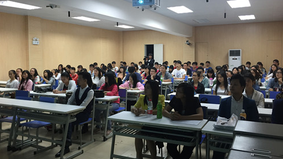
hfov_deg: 61.0
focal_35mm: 32
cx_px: 142
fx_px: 240
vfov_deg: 36.6
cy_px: 67
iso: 100
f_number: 2.2
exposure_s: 1/33
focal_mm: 4.15
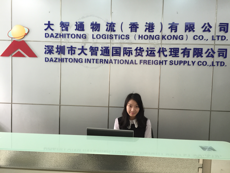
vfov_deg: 48.2
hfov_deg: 61.7
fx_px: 193
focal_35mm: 29
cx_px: 115
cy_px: 86
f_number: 2.2
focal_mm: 4.15
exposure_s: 1/30
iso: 125
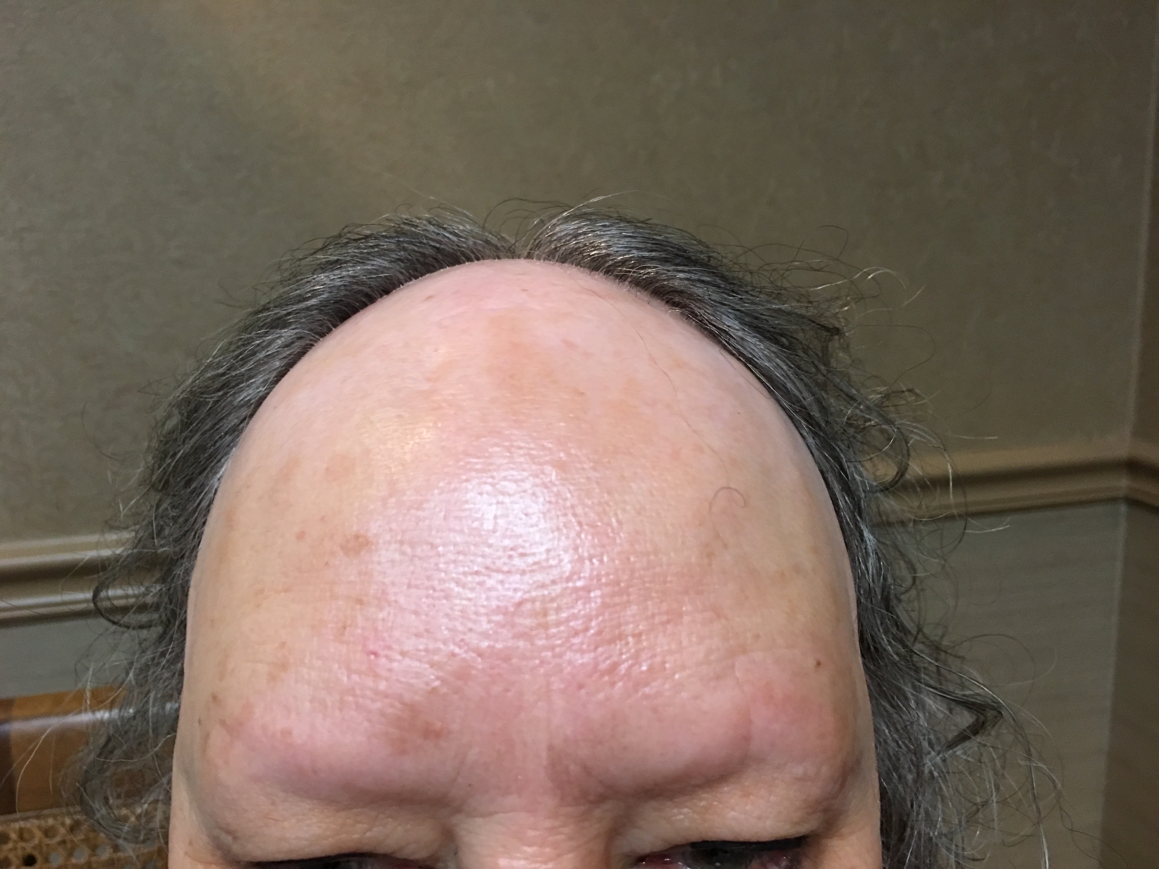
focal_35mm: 29
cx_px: 580
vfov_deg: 48.2
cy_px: 434
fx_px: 971
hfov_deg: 61.7
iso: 80
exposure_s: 1/15
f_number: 2.2
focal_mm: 4.15
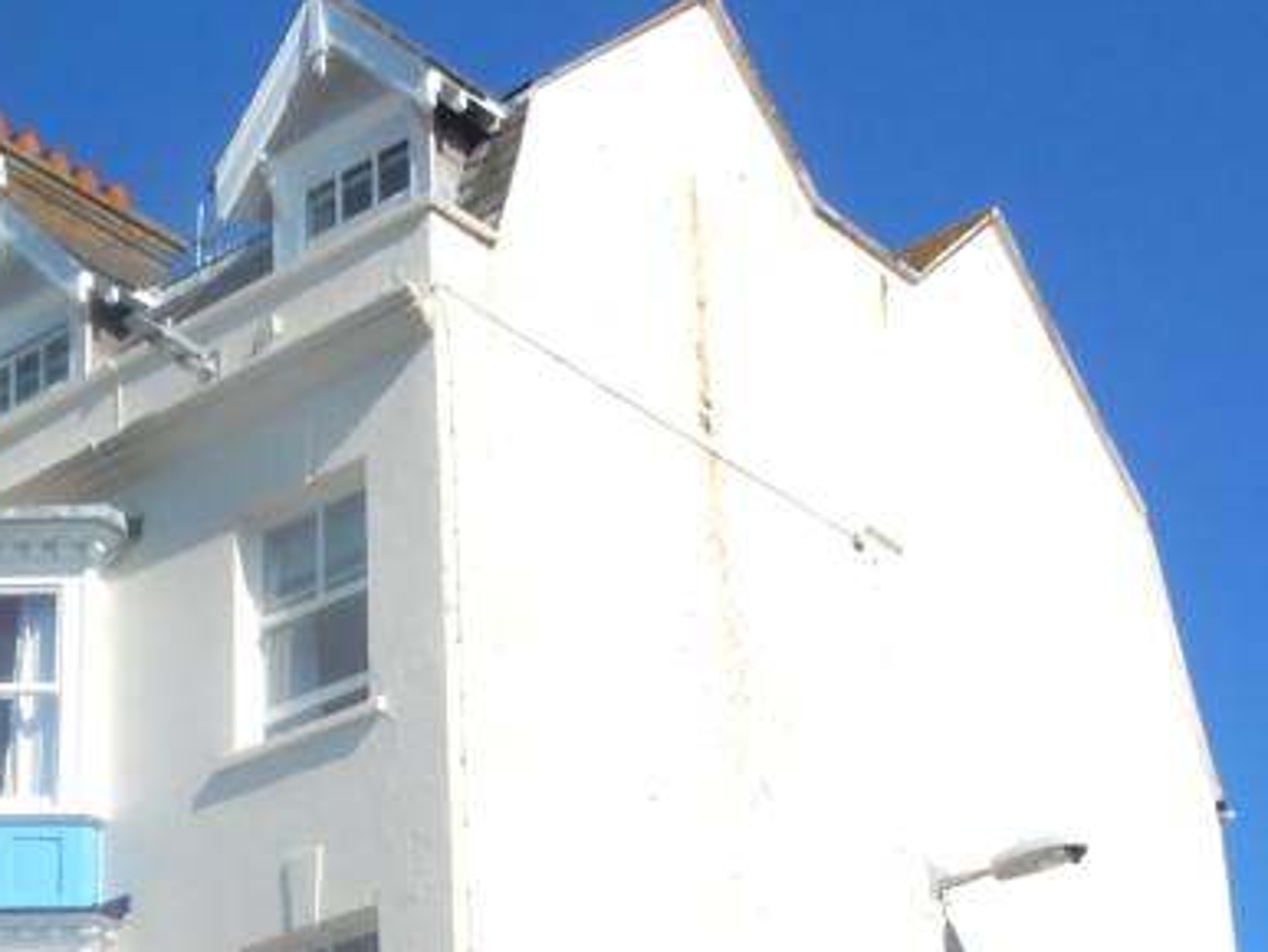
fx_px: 2932
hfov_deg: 24.1
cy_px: 941
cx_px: 286
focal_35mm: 80
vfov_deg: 18.0
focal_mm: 5.4
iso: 125
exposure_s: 1/1000
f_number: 5
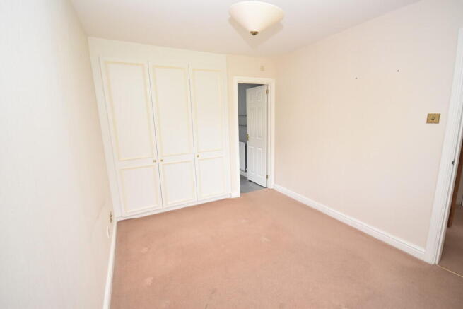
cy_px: 154
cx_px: 232
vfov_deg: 77.4
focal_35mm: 15
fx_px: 193
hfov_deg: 100.4
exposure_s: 1/160
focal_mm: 10
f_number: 4.5
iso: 800
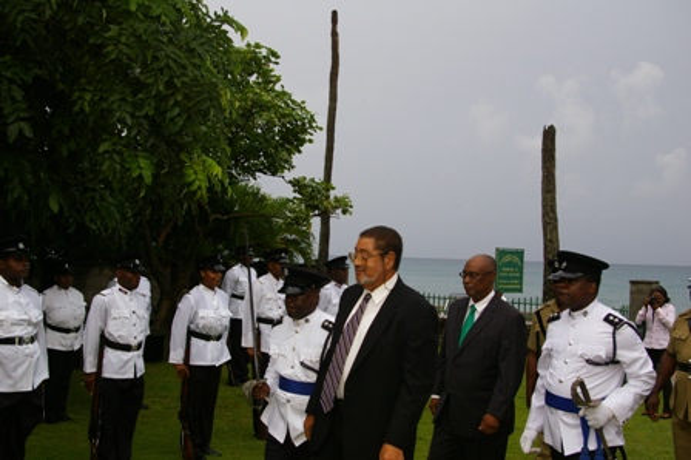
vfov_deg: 34.2
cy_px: 230
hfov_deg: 49.6
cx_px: 346
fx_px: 748
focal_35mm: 39
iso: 200
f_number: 6.7
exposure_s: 1/180
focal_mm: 26
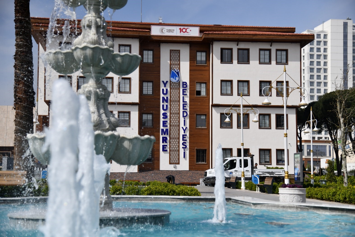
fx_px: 572
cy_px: 118
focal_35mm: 58
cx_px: 178
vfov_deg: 23.4
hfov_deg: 34.5
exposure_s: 1/8000
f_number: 4
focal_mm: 58
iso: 220
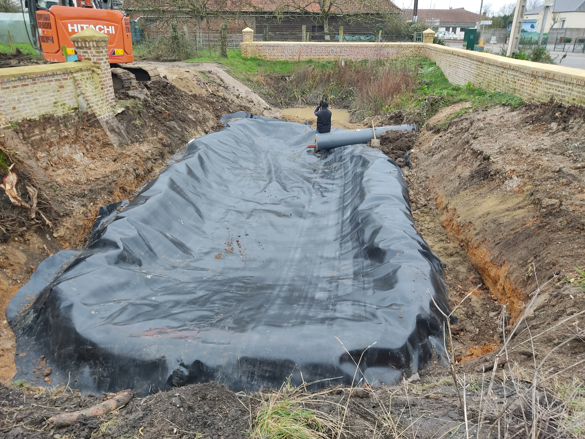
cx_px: 292
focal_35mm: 26
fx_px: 439
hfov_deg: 67.3
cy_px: 220
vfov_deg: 53.1
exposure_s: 1/33
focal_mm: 4.74
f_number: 1.79
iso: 148
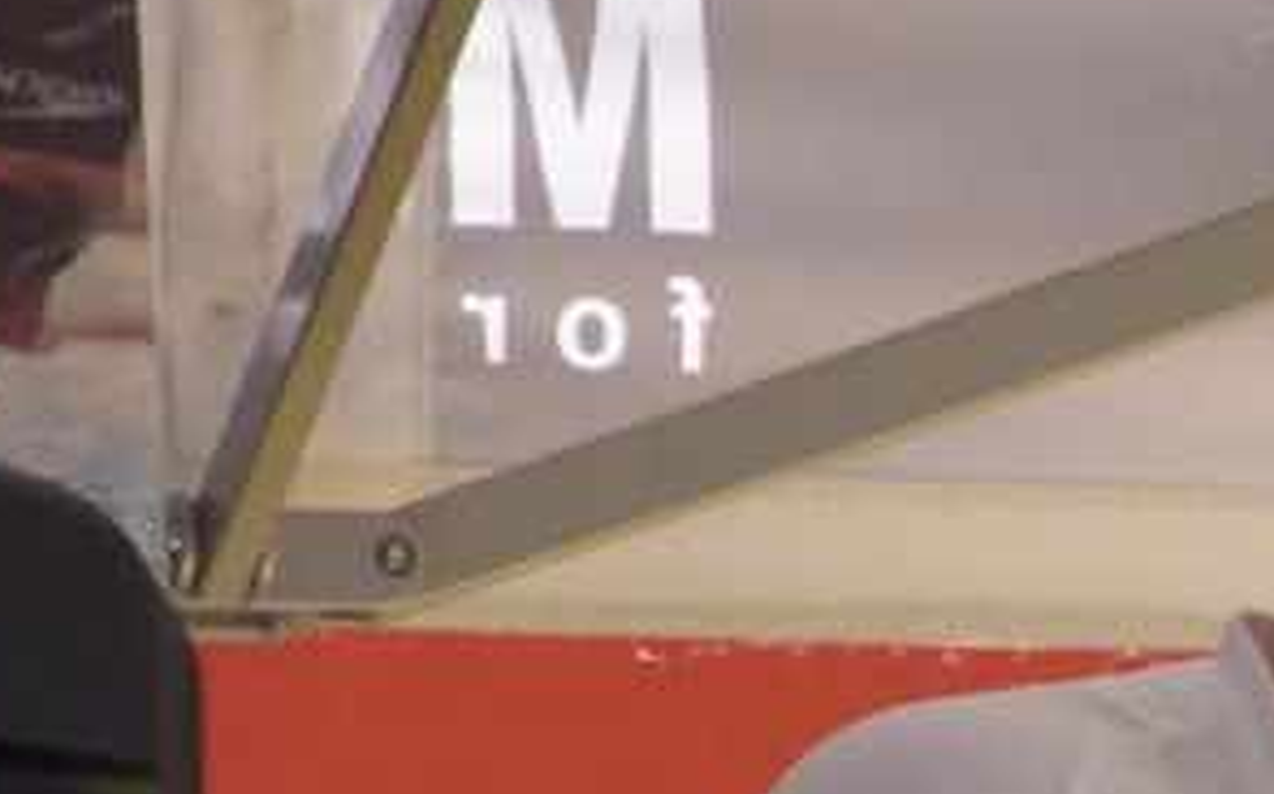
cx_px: 1684
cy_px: 1163
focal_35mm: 829
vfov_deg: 1.6
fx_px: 28767
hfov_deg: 2.5
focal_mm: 160
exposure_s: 1/1250
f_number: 6.3
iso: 800
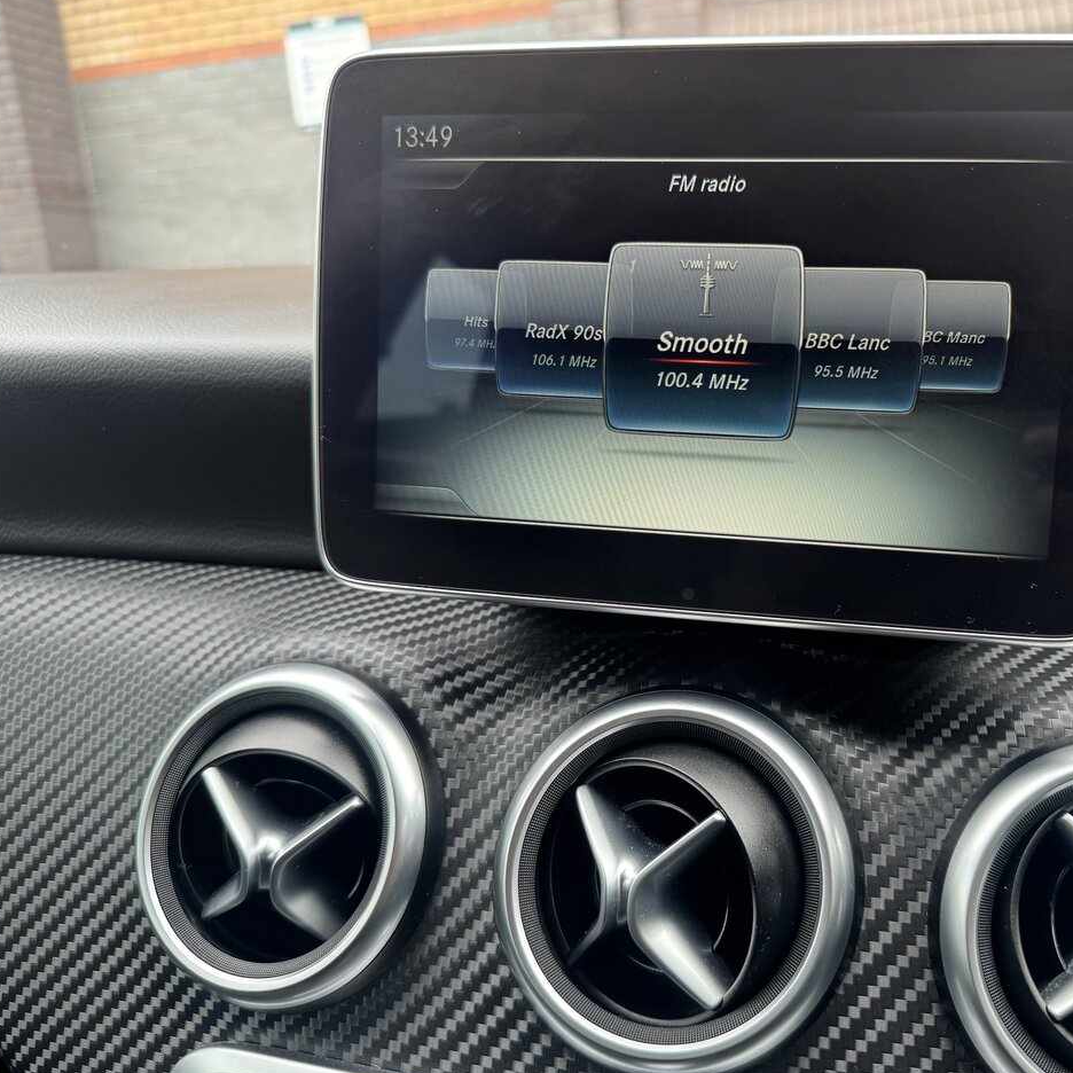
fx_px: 1017
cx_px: 716
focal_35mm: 29
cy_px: 535
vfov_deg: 55.6
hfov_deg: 54.5
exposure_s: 1/74
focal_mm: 6.76
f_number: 1.78
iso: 100
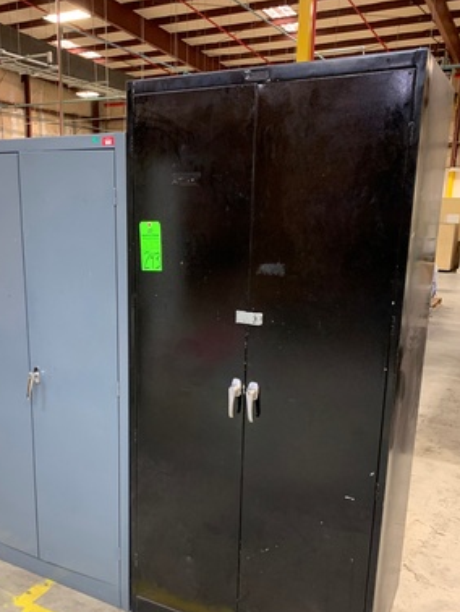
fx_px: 584
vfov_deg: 54.9
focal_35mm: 33
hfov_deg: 42.8
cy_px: 366
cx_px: 190
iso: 250
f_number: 1.8
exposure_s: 1/40
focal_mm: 4.25
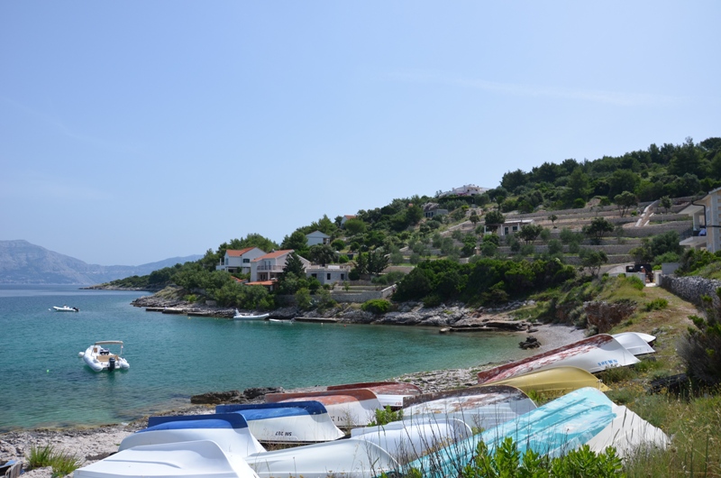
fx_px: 540
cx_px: 360
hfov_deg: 67.5
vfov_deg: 47.7
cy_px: 239
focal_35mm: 27
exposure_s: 1/250
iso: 180
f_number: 8
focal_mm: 18
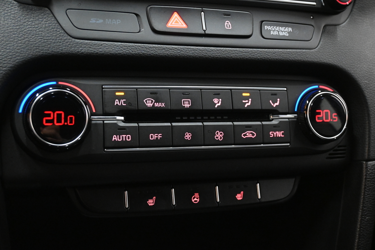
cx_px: 188
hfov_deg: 43.0
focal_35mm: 46
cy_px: 125
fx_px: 477
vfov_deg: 29.4
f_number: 4.8
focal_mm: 30.5
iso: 5600
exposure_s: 1/50
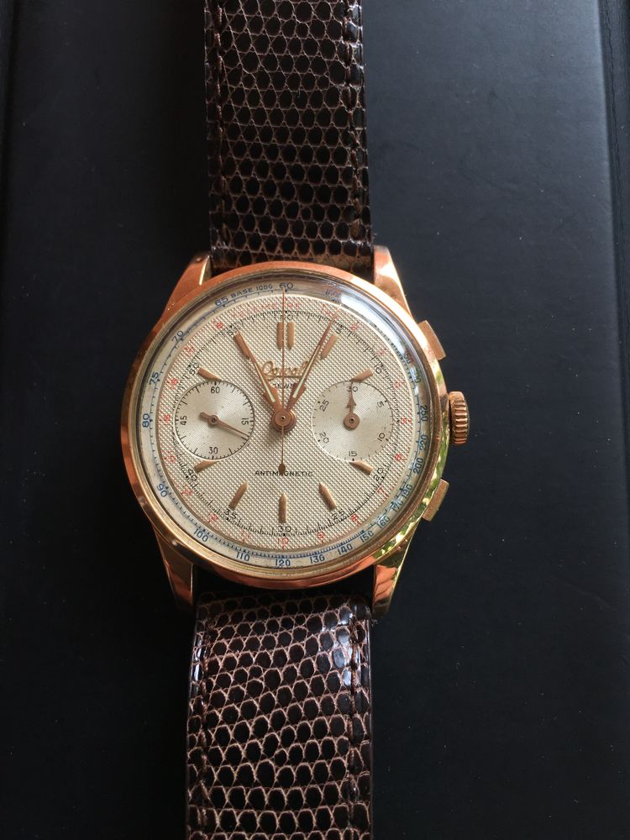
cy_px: 420
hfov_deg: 48.2
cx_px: 315
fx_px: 704
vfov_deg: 61.7
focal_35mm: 29
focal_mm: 4.15
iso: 32
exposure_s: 1/50
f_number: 2.2
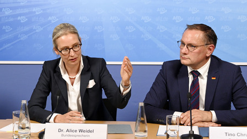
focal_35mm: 90
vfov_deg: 13.4
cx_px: 124
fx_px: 590
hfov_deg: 23.7
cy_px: 79
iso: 3200
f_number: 5.6
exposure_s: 1/640
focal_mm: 85
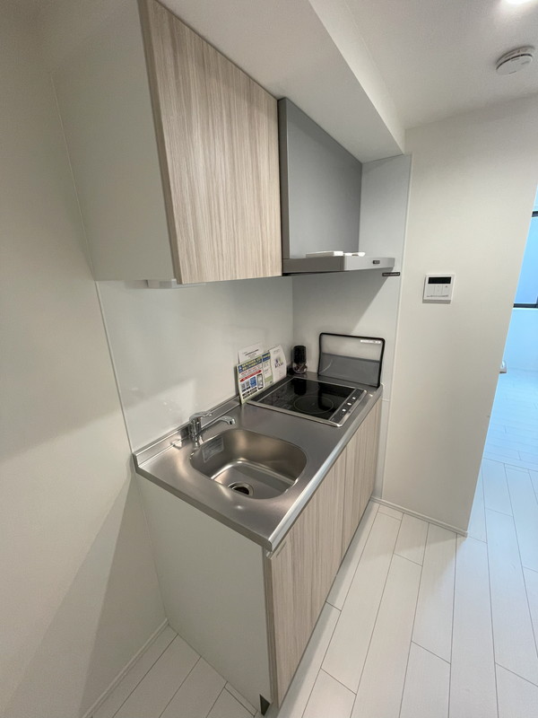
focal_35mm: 14
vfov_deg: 102.1
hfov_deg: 85.7
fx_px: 290
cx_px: 269
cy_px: 359
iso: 250
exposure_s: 1/50
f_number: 2.4
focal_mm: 1.55
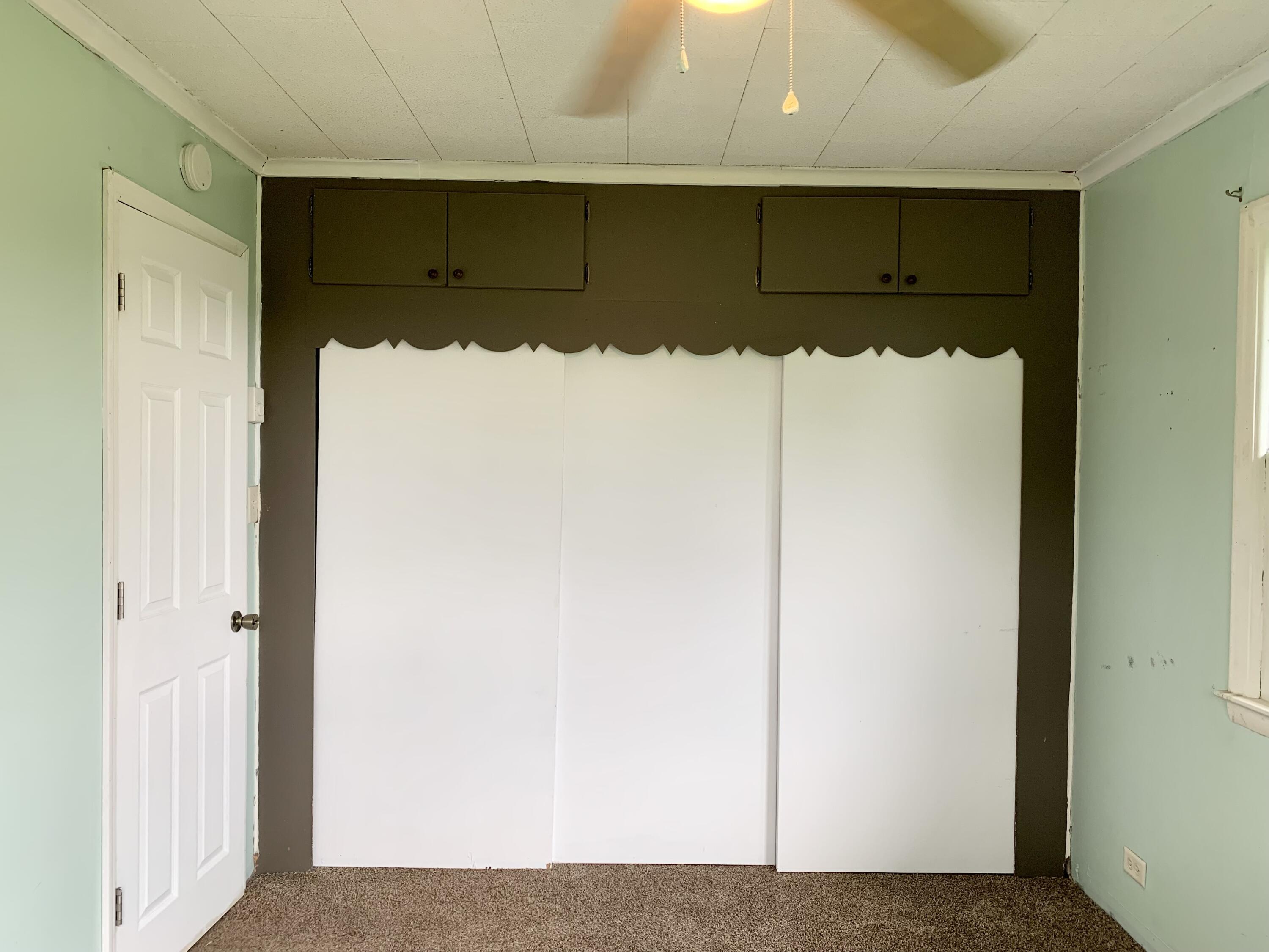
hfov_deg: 67.3
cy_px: 476
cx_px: 634
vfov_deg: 53.1
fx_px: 953
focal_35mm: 26
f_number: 1.8
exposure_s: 1/60
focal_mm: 4.25
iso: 50
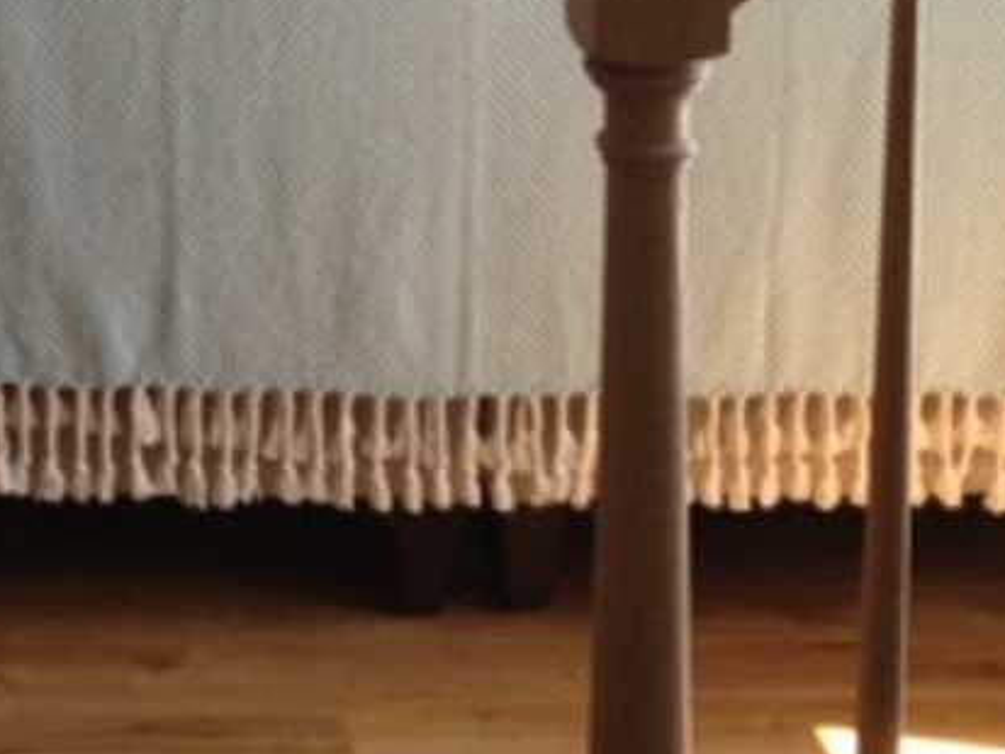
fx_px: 3282
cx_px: -262
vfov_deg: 12.5
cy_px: -358
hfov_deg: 16.5
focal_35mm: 113
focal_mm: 4.28
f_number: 2.4
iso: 50
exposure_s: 1/60
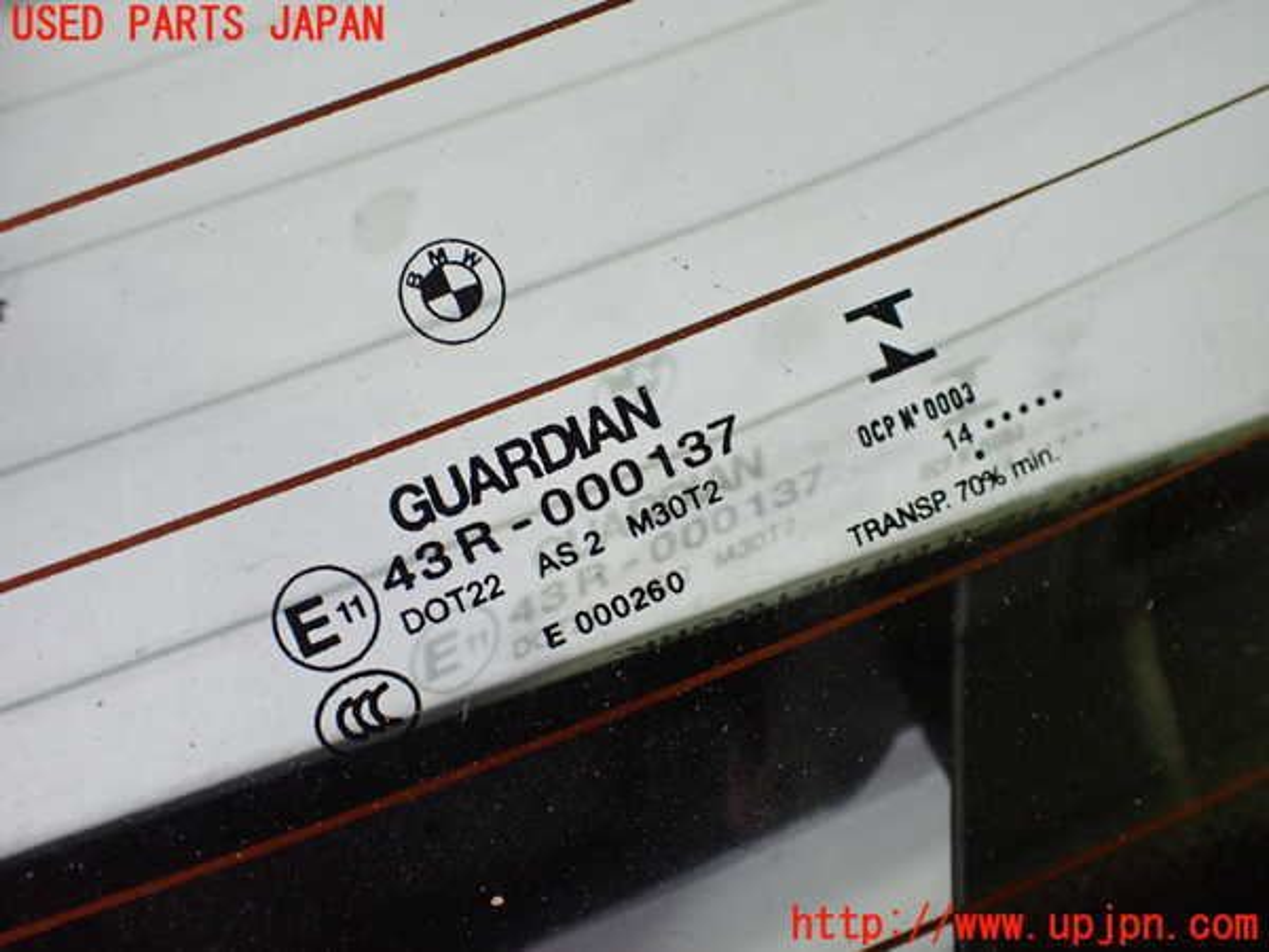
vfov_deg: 46.8
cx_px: 634
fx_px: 1100
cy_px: 476
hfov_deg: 60.0
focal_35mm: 30
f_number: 2.3
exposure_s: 1/100
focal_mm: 5.4
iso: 800
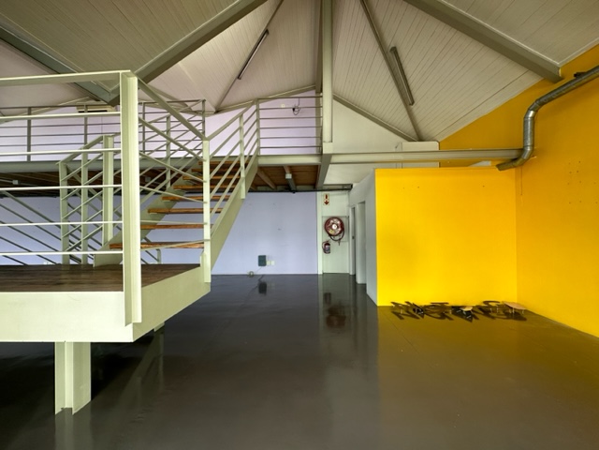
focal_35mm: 14
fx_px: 242
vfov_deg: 85.7
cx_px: 300
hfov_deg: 102.1
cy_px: 225
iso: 80
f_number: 2.2
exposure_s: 1/99
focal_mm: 2.22
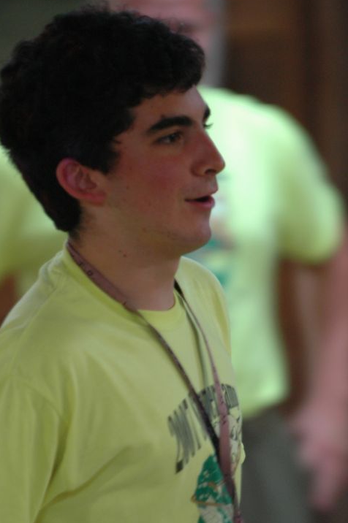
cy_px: 328
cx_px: 176
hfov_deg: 3.2
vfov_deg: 4.8
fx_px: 6232
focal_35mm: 429
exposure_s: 1/30
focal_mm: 200
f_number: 2.8
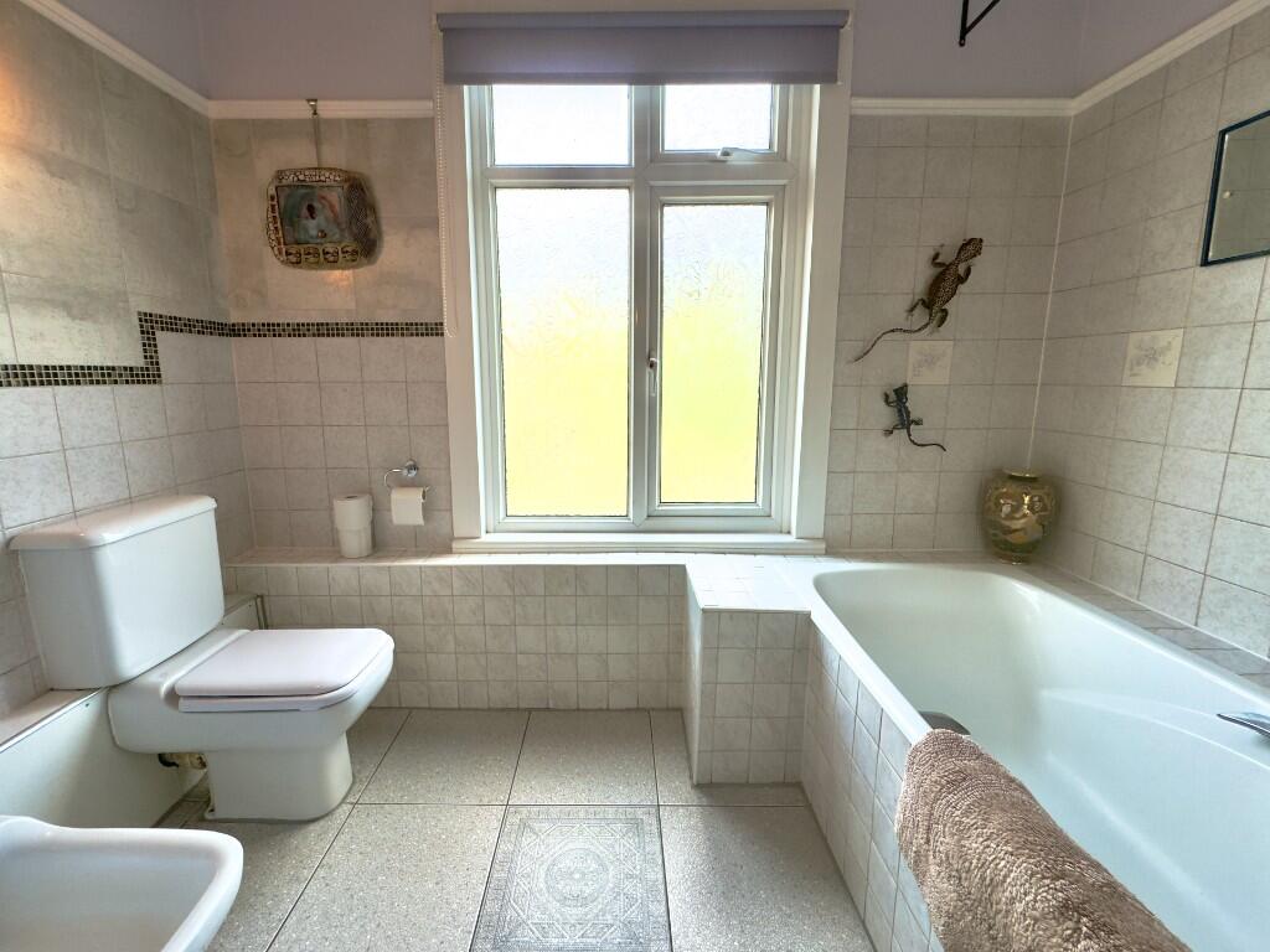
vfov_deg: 85.7
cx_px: 635
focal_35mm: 14
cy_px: 476
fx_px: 514
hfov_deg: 102.1
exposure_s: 1/118
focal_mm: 2.22
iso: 40
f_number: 2.2
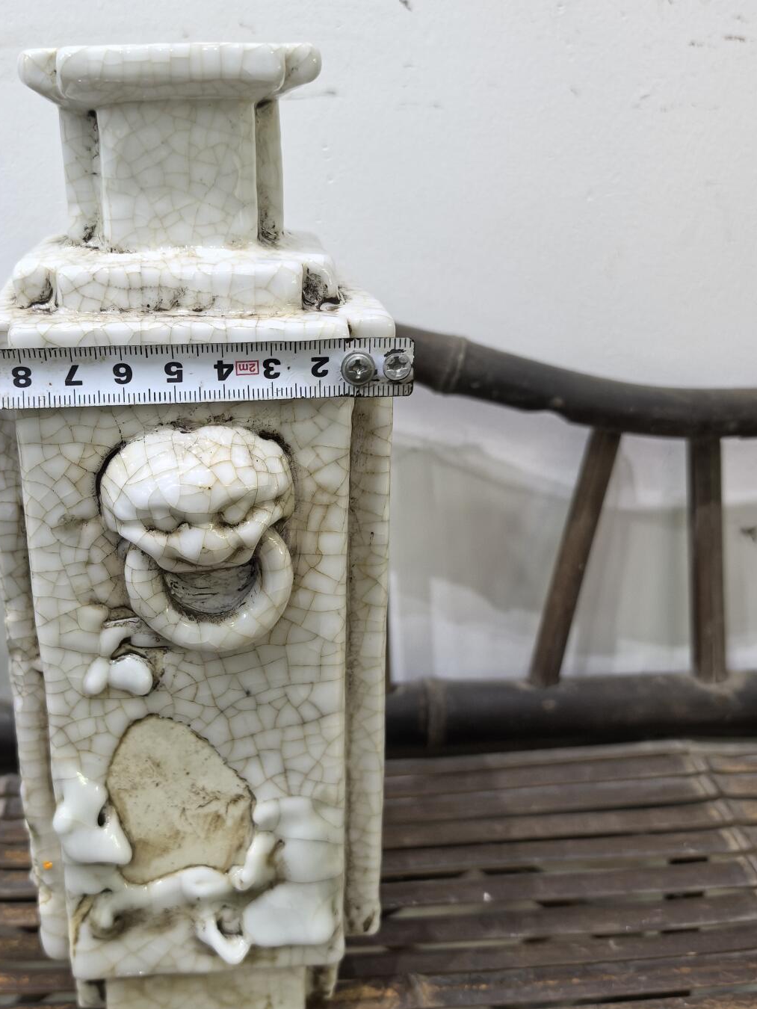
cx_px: 282
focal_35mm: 36
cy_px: 493
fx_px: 1049
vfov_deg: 51.3
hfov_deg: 39.4
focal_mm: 6.98
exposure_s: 1/586
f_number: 2
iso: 3200
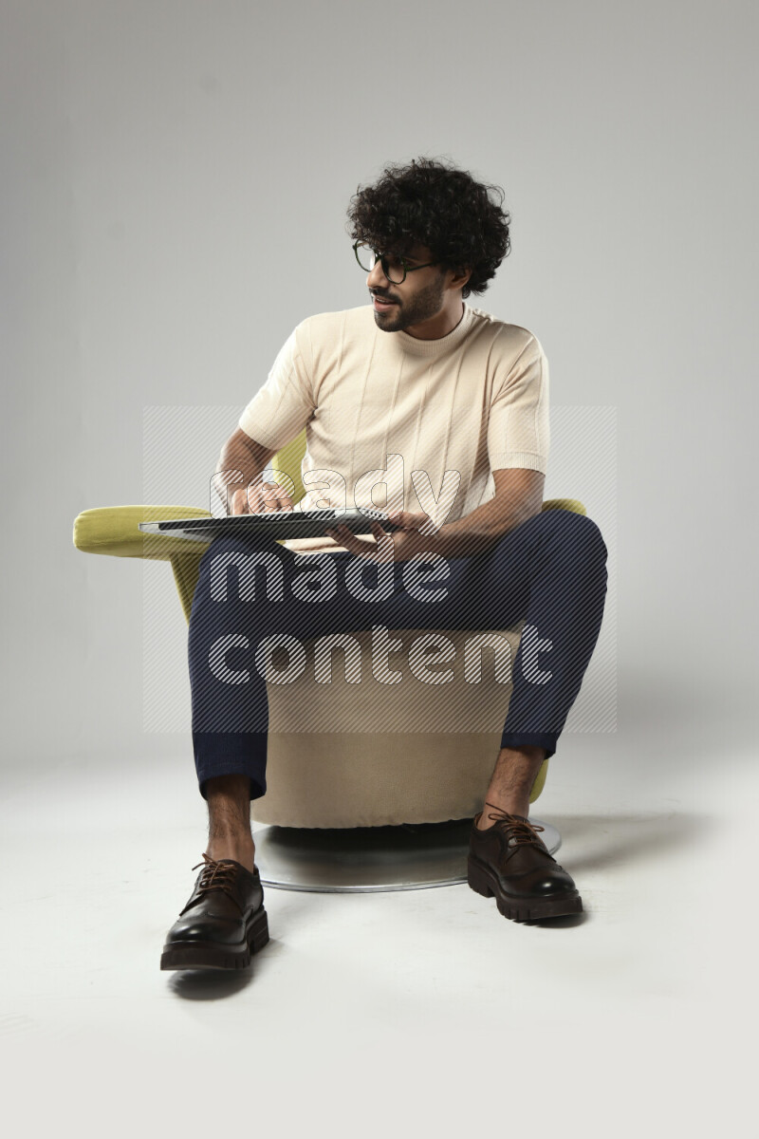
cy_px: 570
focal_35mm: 38
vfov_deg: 50.7
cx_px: 380
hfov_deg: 35.1
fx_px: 1202
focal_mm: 38
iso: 400
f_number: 5.6
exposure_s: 1/125
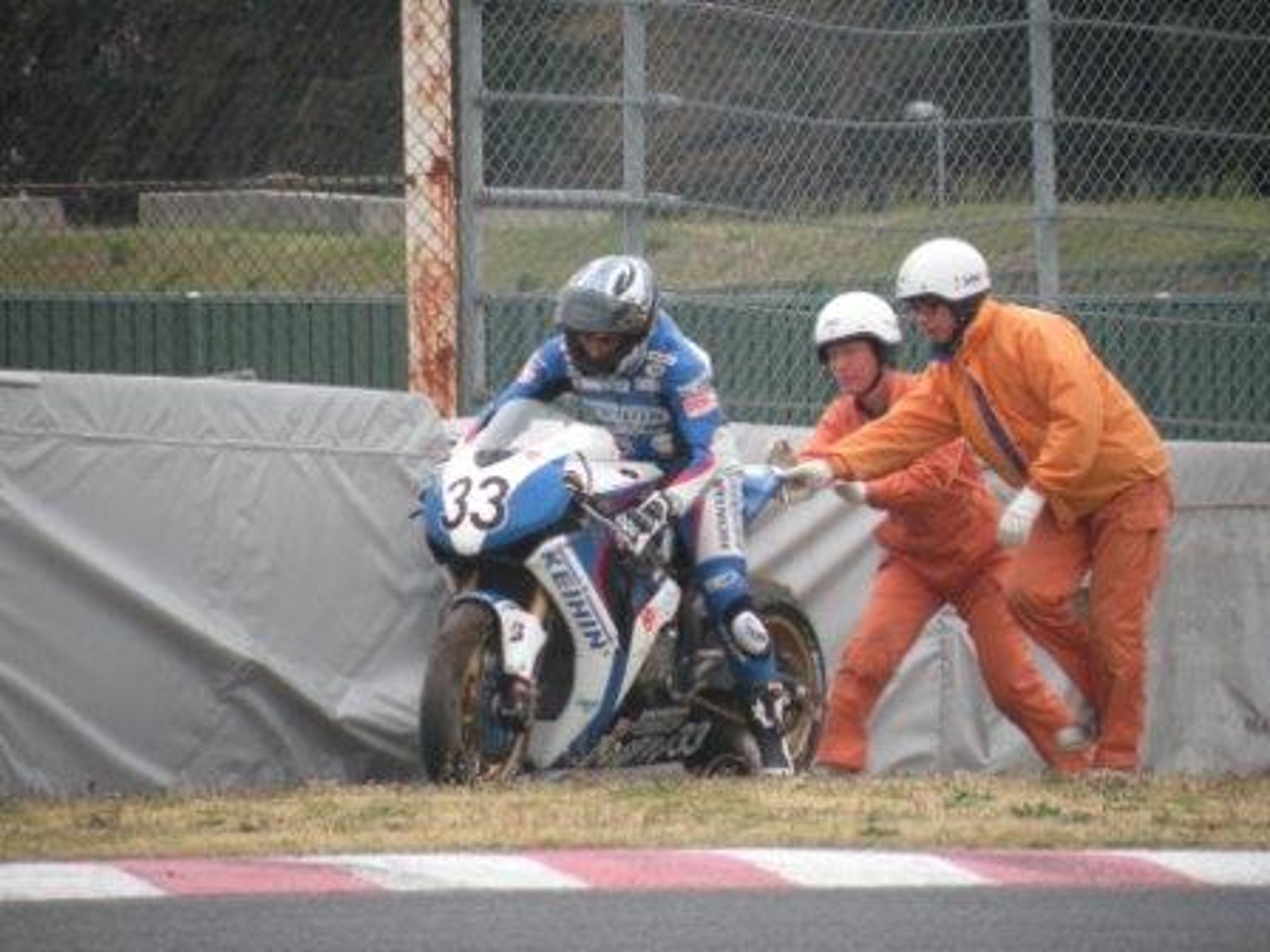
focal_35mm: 486
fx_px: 17830
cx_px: 635
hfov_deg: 4.1
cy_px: 476
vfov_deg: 3.1
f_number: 4.5
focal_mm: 84.2
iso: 121
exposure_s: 1/147
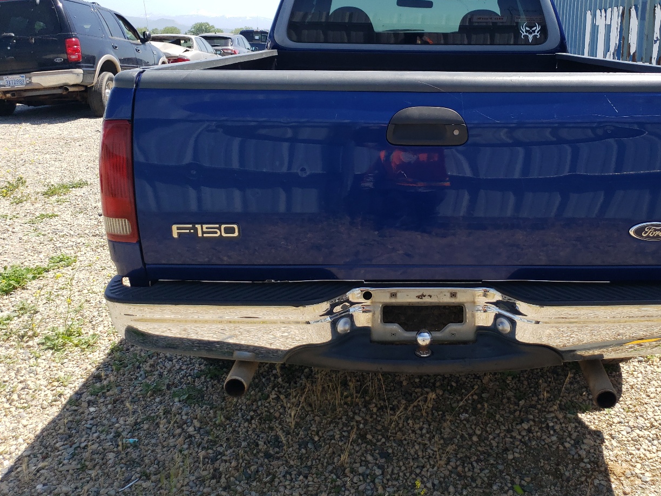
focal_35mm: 34
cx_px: 419
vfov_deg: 41.4
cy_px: 174
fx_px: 649
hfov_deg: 53.3
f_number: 1.5
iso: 50
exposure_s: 1/1667
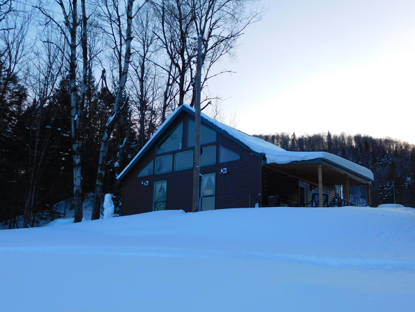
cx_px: 208
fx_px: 432
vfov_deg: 39.7
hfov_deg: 51.4
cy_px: 156
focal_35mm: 36
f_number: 3.5
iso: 125
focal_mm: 6.3
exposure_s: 1/320
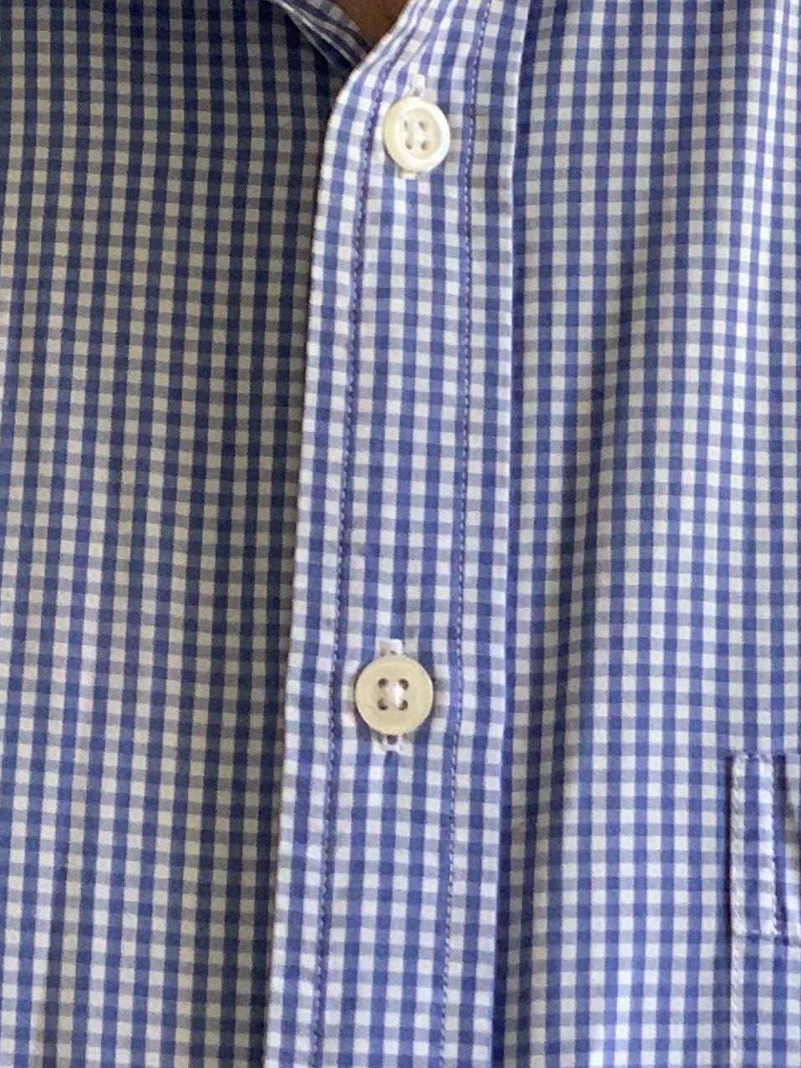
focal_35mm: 164
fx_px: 5058
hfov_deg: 9.1
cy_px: -604
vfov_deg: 11.5
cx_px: 382
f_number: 2.4
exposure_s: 1/60
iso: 160
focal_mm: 6
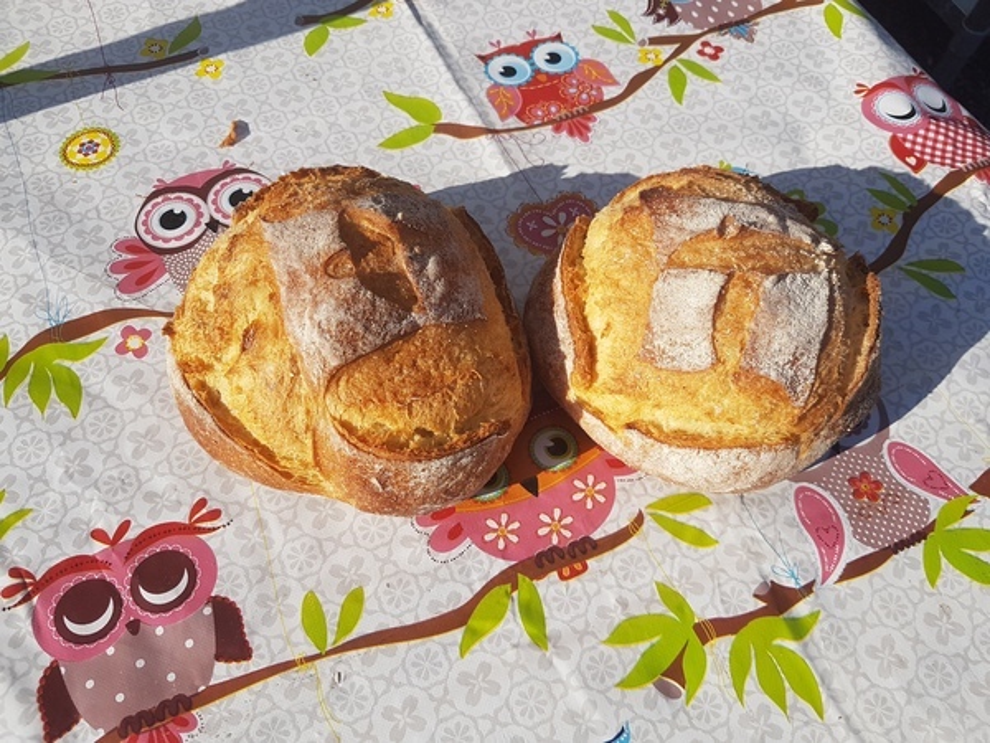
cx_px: 495
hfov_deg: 67.3
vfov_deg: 53.1
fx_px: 744
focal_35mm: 26
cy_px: 372
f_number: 1.7
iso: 40
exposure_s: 1/2560
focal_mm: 4.2
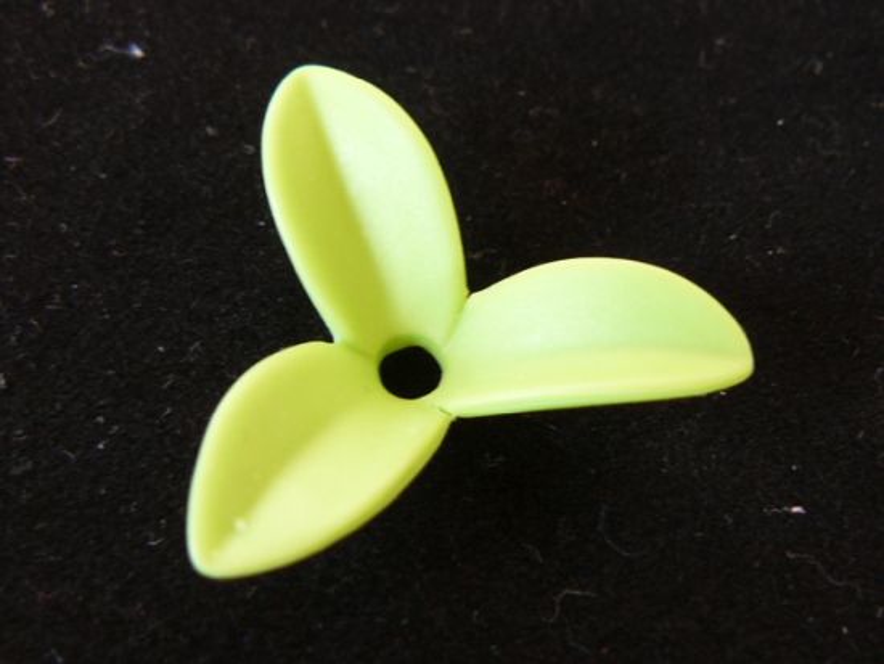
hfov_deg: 34.3
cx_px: 442
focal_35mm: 56
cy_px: 332
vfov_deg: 26.1
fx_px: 1431
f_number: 2.8
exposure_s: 1/30
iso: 100
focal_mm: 6.2
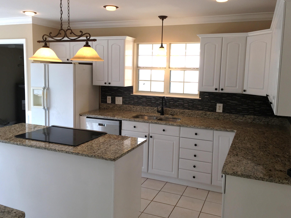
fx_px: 261
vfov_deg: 45.4
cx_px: 143
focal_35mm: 31
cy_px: 107
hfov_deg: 58.3
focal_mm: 4.15
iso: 32
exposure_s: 1/40
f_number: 2.2
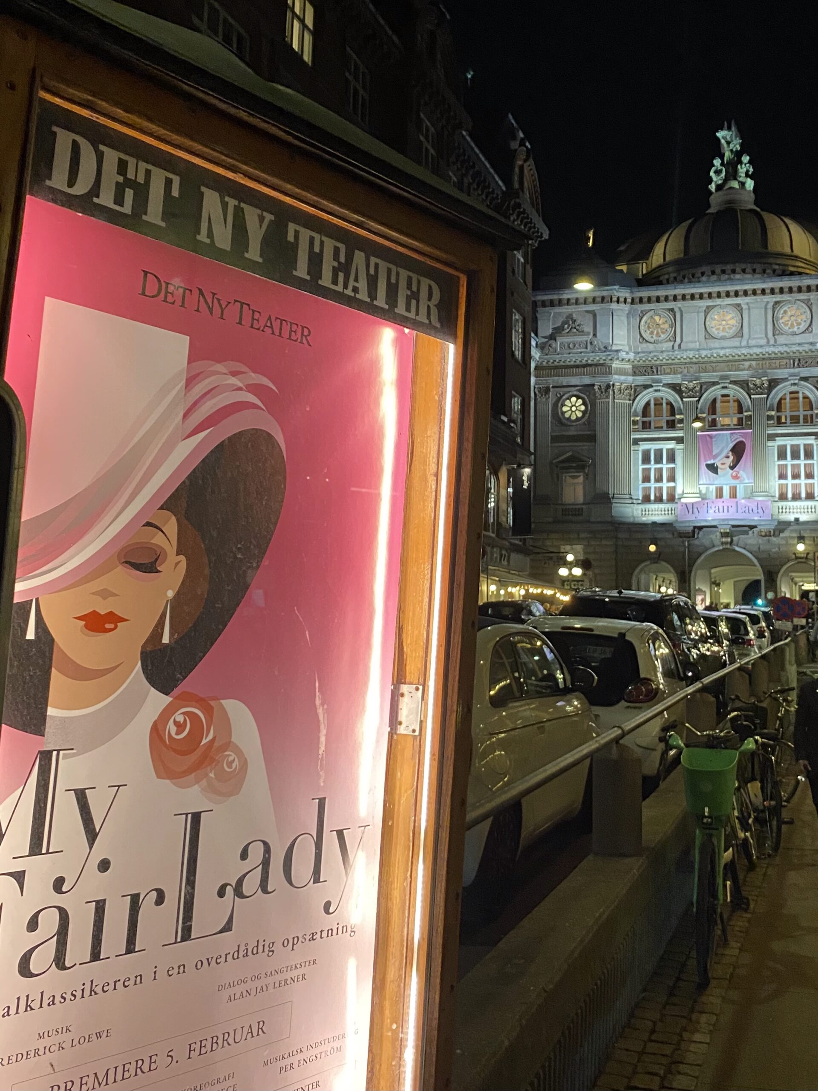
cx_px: 409
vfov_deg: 67.3
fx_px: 819
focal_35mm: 26
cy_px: 546
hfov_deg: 53.1
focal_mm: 4.25
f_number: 1.8
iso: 500
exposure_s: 1/45
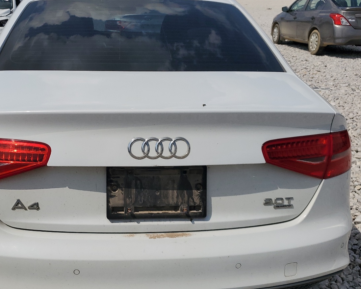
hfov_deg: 48.7
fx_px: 395
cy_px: 152
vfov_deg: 40.1
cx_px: 138
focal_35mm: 37
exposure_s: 1/10000
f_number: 1.5
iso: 50
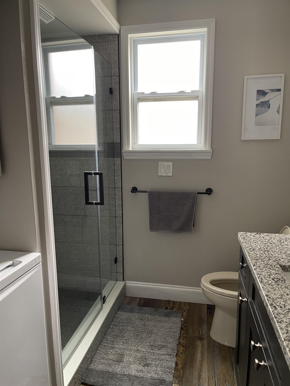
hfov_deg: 53.1
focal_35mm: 26
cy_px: 193
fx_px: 290
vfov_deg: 67.3
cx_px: 145
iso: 100
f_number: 1.6
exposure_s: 1/60
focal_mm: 5.1
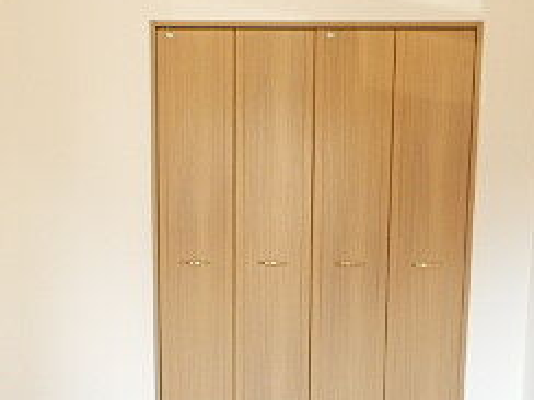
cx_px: 263
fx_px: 972
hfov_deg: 30.7
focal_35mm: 63
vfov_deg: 22.6
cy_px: 372
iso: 160
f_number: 3
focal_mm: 4.2
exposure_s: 1/30
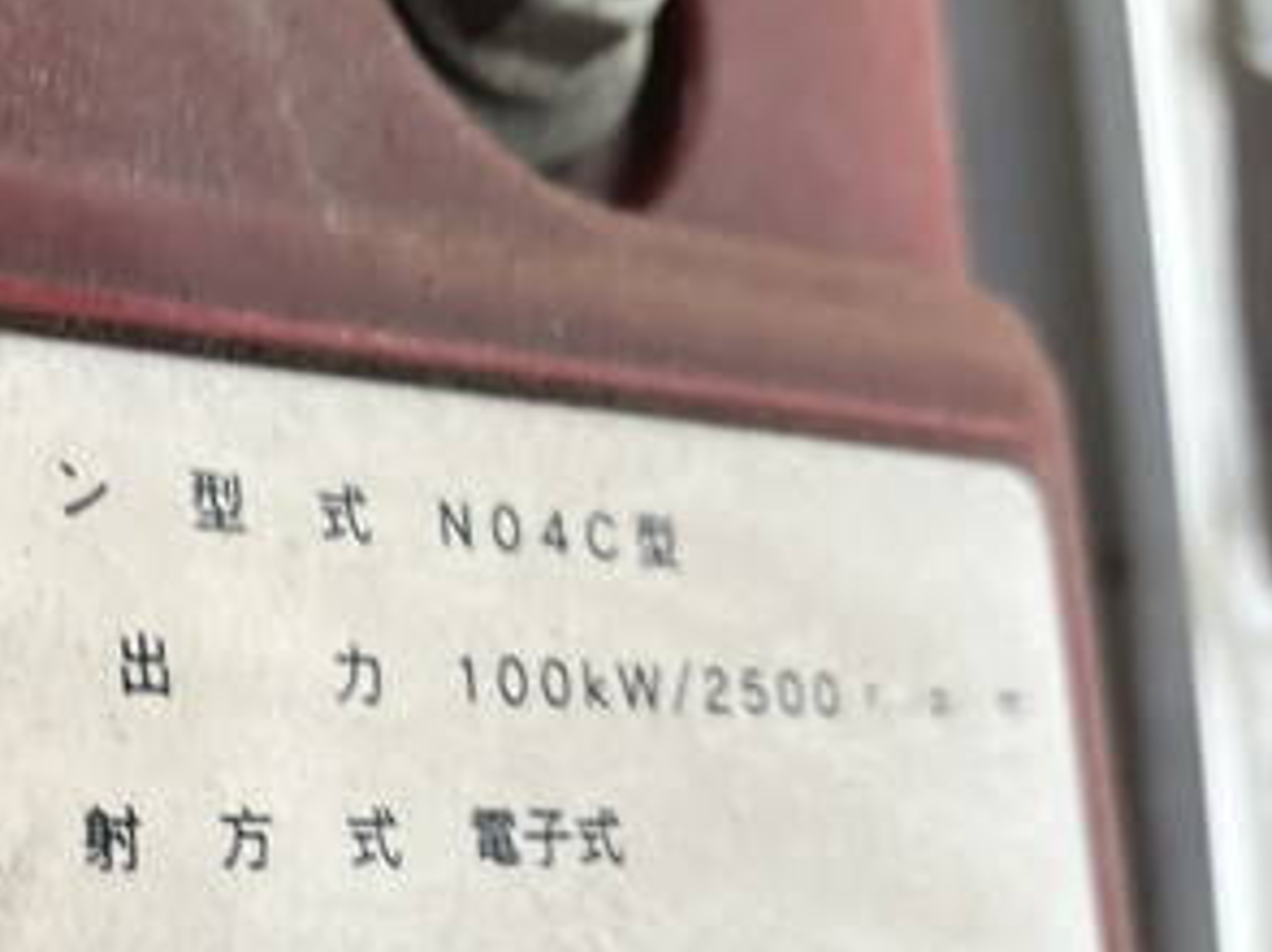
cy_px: 822
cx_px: 203
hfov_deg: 30.7
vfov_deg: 23.5
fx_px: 2240
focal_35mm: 61
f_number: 1.8
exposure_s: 1/121
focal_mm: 3.99
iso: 50
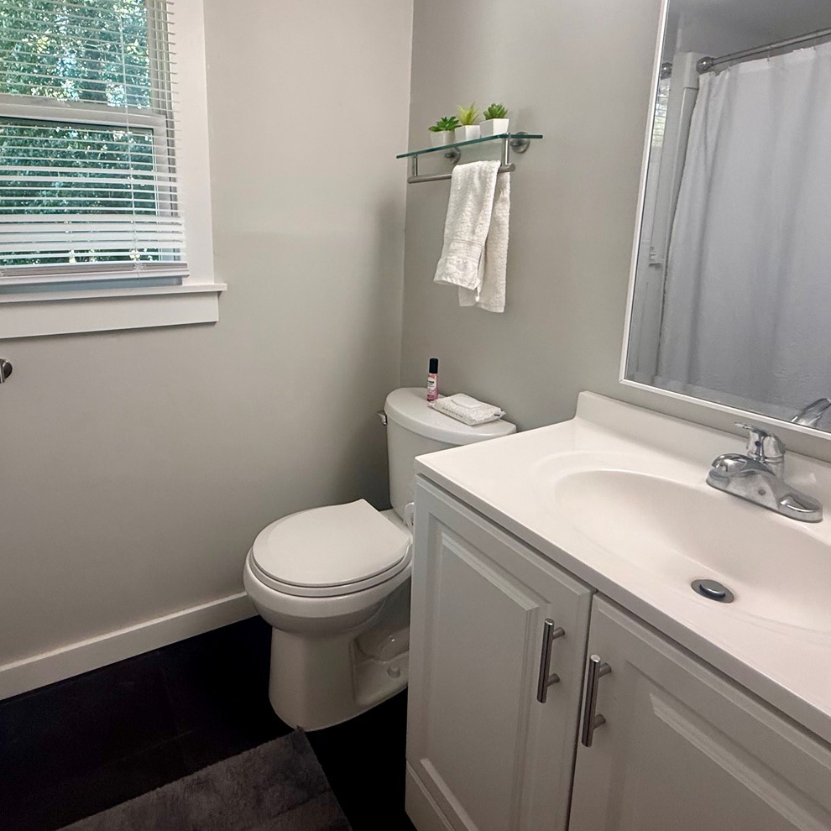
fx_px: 543
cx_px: 326
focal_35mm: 20
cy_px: 339
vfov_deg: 74.1
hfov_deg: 73.9
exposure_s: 1/120
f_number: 2.2
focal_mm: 2.22
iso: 250
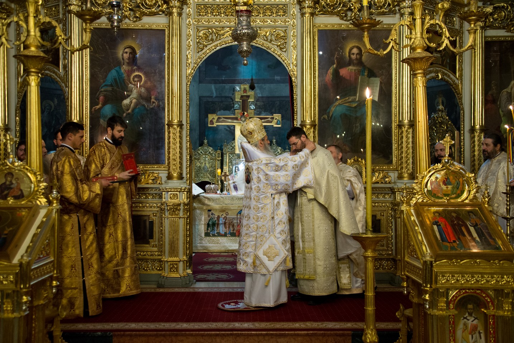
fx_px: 571
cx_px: 257
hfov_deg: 48.4
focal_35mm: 40
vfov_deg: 33.4
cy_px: 172
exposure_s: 1/50
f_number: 4
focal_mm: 40
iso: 2000
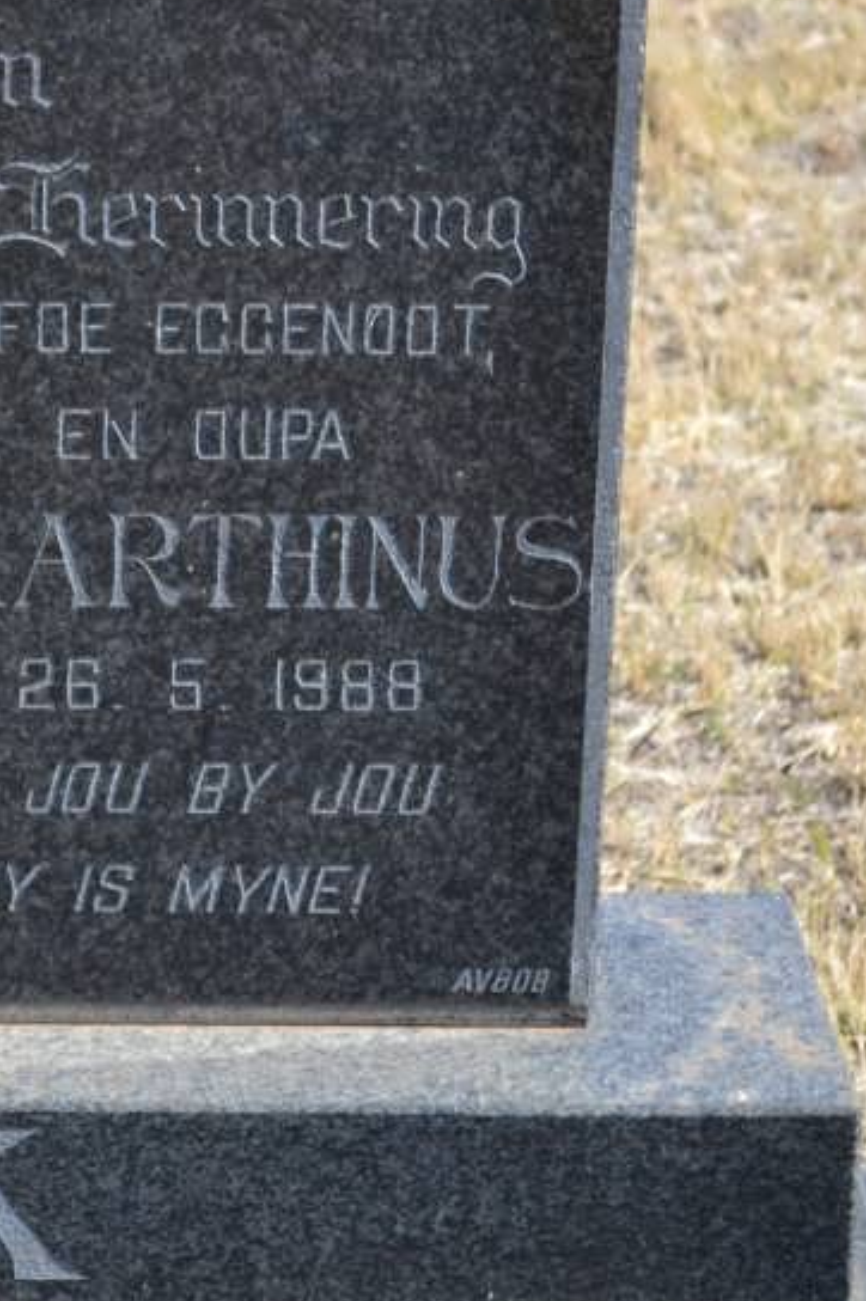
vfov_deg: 11.3
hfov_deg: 7.5
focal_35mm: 182
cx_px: -62
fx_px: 6579
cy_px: 574
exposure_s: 1/125
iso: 200
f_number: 5.6
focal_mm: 55
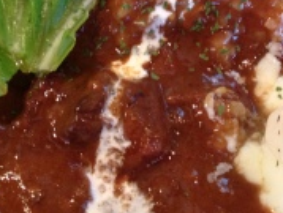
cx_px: 149
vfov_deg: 15.9
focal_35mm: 92
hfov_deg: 21.3
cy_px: 13
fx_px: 754
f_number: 2.4
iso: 200
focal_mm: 4.13
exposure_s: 1/20
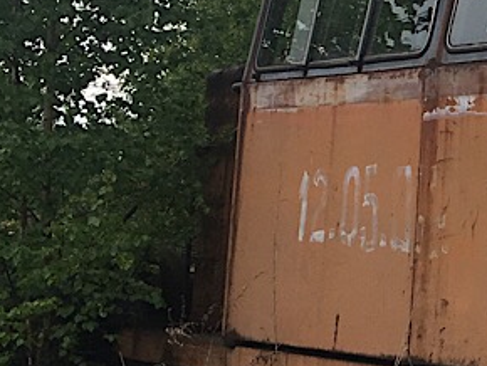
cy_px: 112
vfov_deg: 11.6
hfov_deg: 13.5
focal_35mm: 128
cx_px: 929
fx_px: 1802
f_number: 2.2
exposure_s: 1/625
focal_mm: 4.15
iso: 25
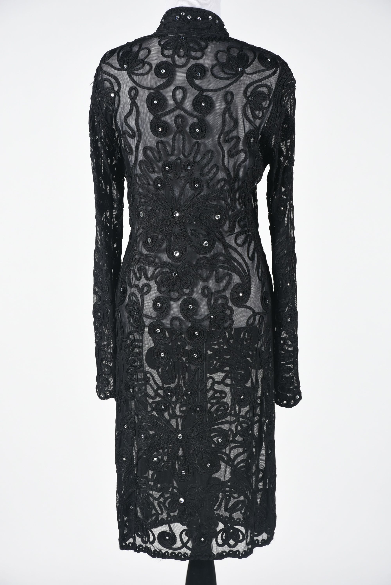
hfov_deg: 12.2
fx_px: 1829
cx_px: 196
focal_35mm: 112
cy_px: 292
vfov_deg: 18.2
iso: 200
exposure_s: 1/125
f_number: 9
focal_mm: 75
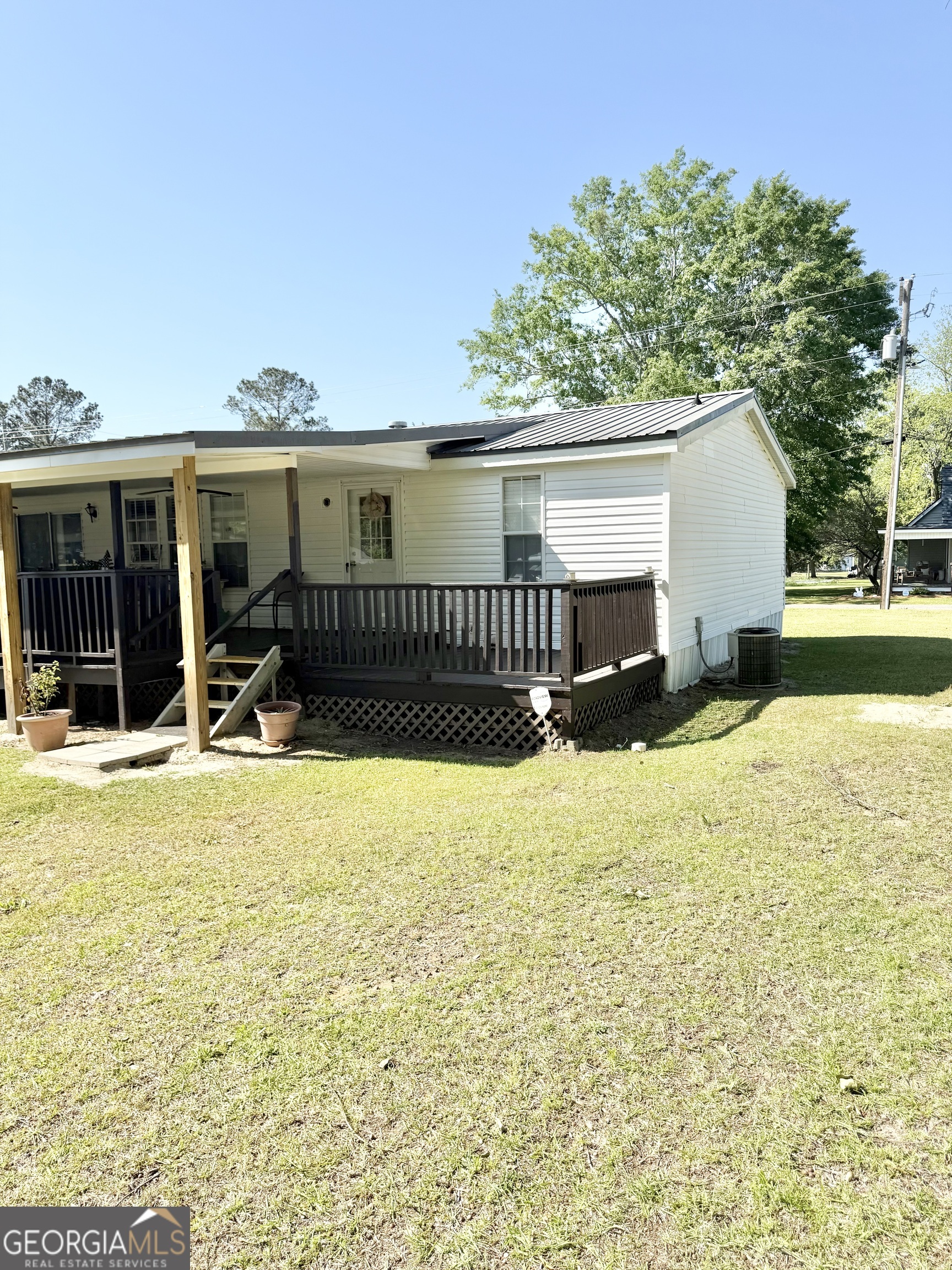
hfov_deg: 56.8
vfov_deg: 71.6
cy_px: 635
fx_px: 880
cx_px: 476
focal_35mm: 24
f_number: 1.78
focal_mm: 6.76
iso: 80
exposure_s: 1/3953
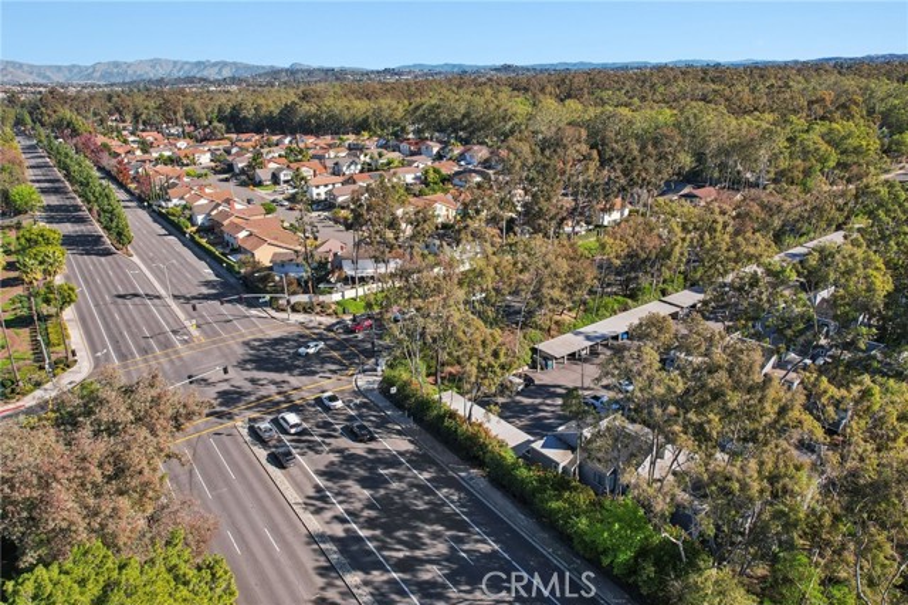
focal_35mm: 22
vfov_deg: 57.2
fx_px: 555
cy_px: 302
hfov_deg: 78.6
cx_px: 454
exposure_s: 1/1250
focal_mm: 8.4
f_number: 2.8
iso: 130
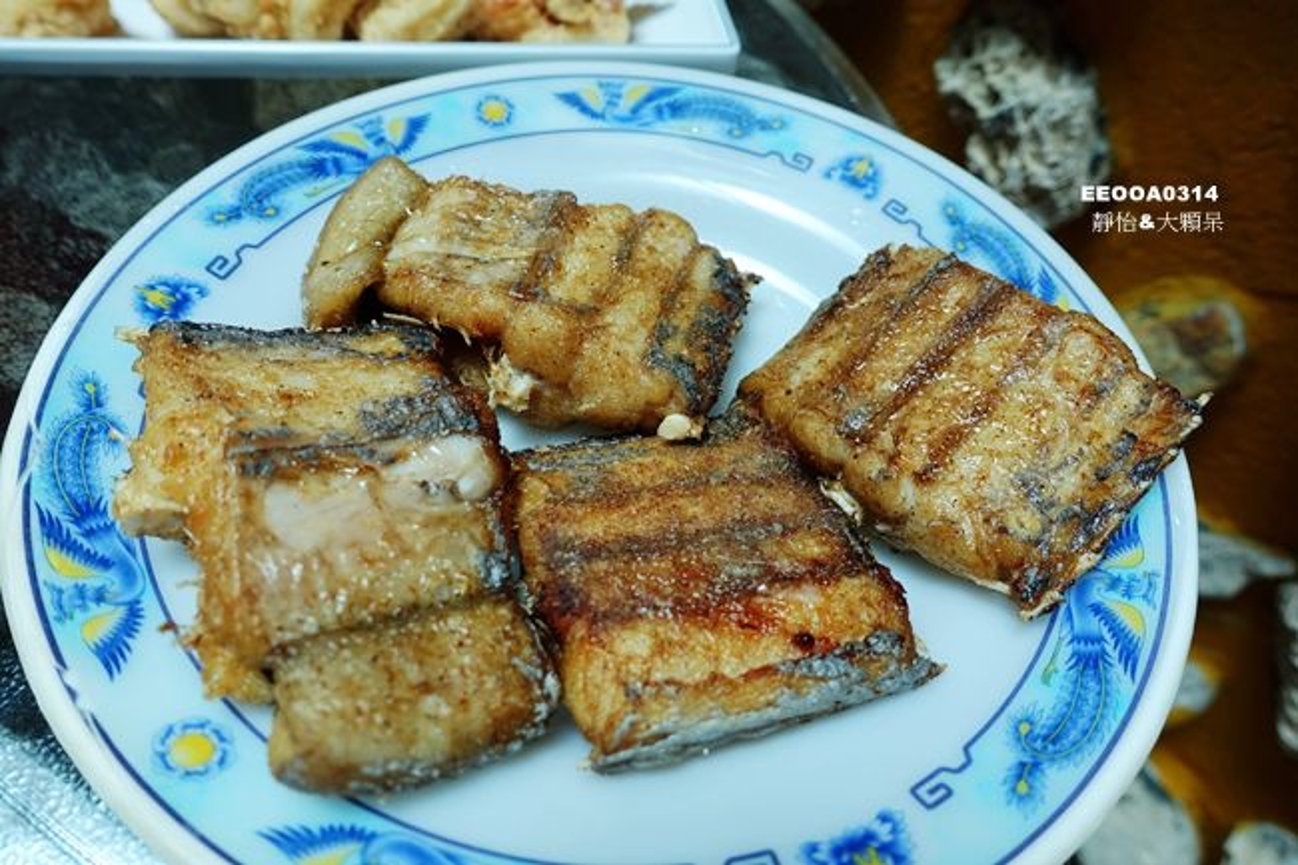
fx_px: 865
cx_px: 649
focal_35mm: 24
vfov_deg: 53.1
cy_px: 432
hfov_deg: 73.8
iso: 125
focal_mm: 8.8
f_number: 3.2
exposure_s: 1/80
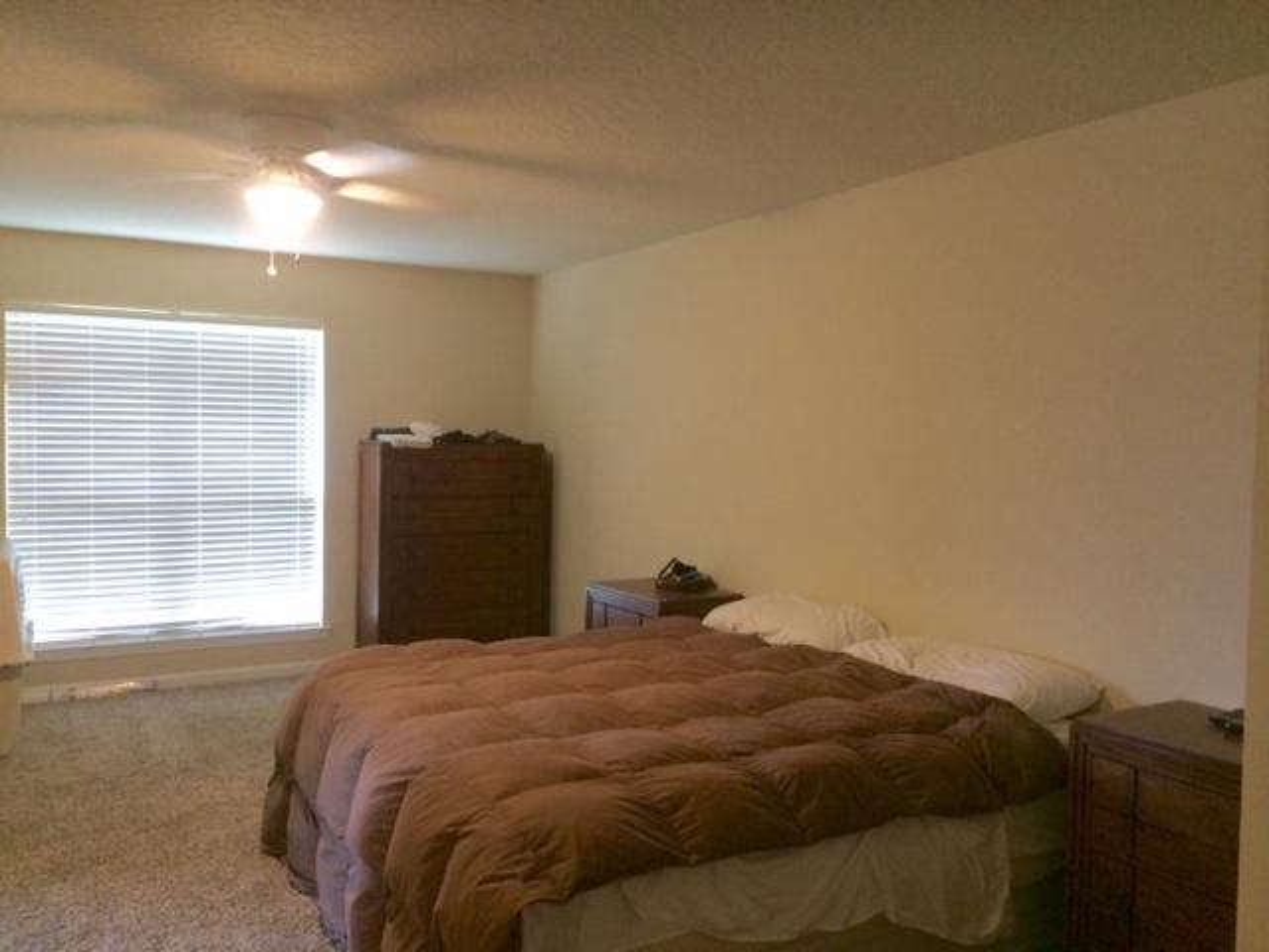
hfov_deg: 61.7
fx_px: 1063
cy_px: 476
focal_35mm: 29
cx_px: 634
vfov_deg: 48.2
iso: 320
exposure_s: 1/24
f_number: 2.2
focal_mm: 4.15
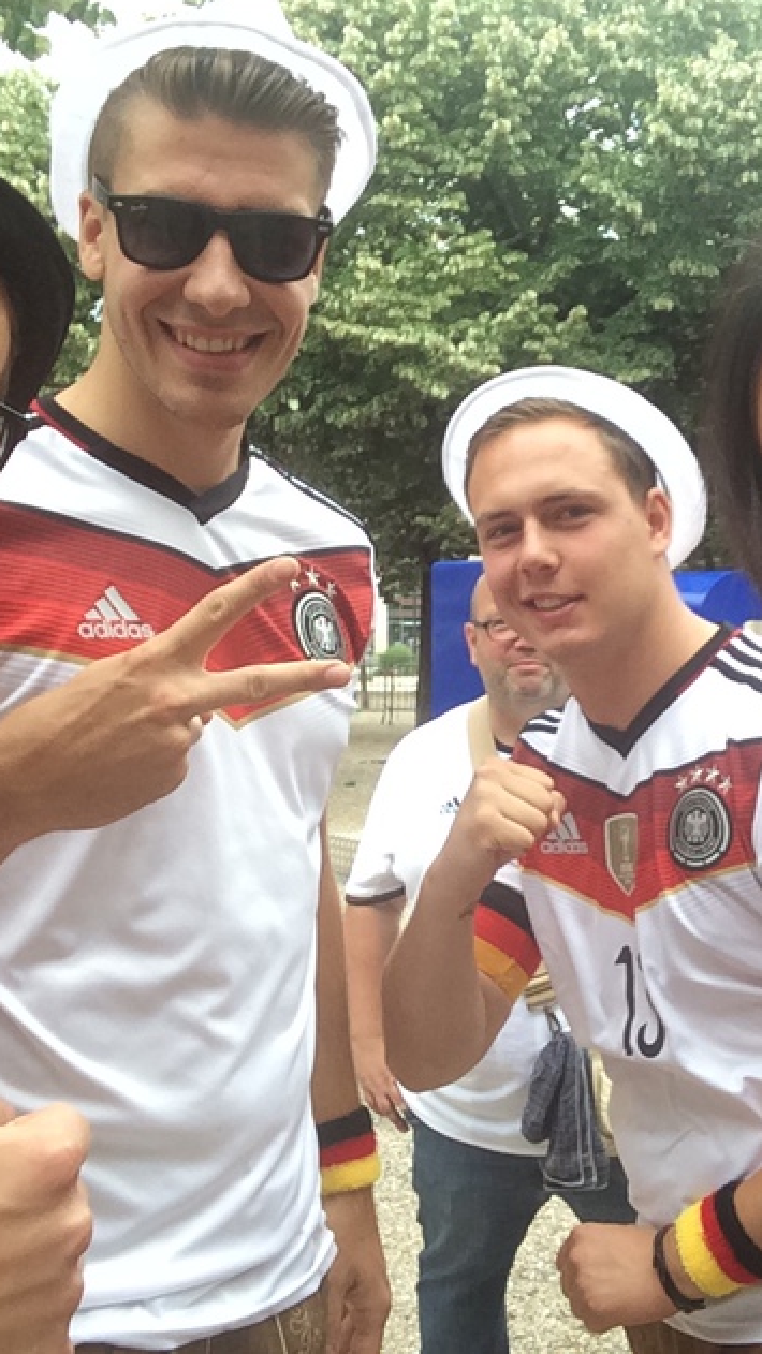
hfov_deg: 25.9
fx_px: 1652
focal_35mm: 46
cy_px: 666
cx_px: 436
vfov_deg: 44.6
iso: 50
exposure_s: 1/132
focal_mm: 2.15
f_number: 2.4
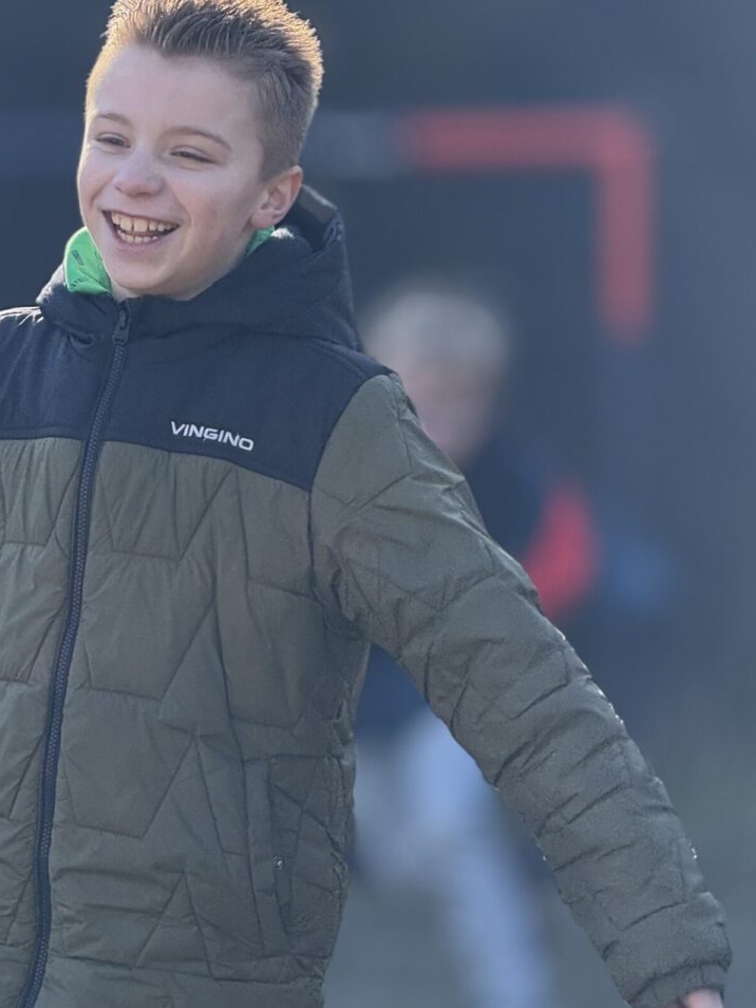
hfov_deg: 7.7
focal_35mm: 193
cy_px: 406
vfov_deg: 10.2
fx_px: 5621
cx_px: 179
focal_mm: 15.66
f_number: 2.8
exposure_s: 1/360
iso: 50
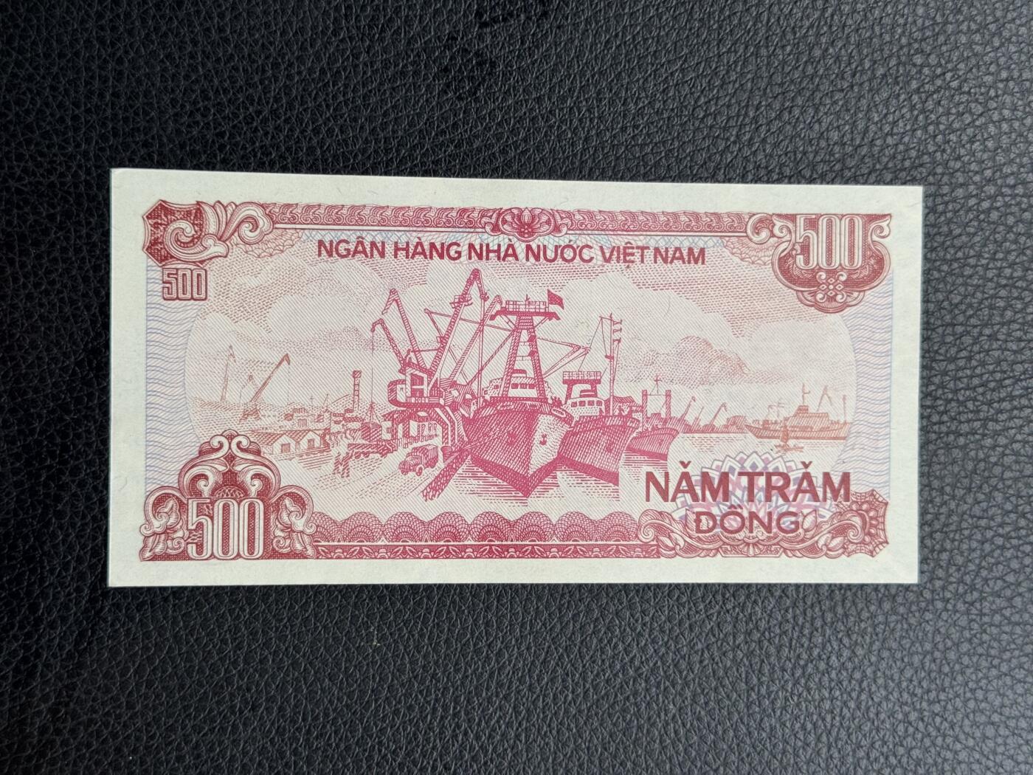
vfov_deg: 30.3
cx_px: 516
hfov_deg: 39.7
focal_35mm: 48
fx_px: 1432
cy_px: 388
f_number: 1.78
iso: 64
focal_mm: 6.76
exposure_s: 1/121
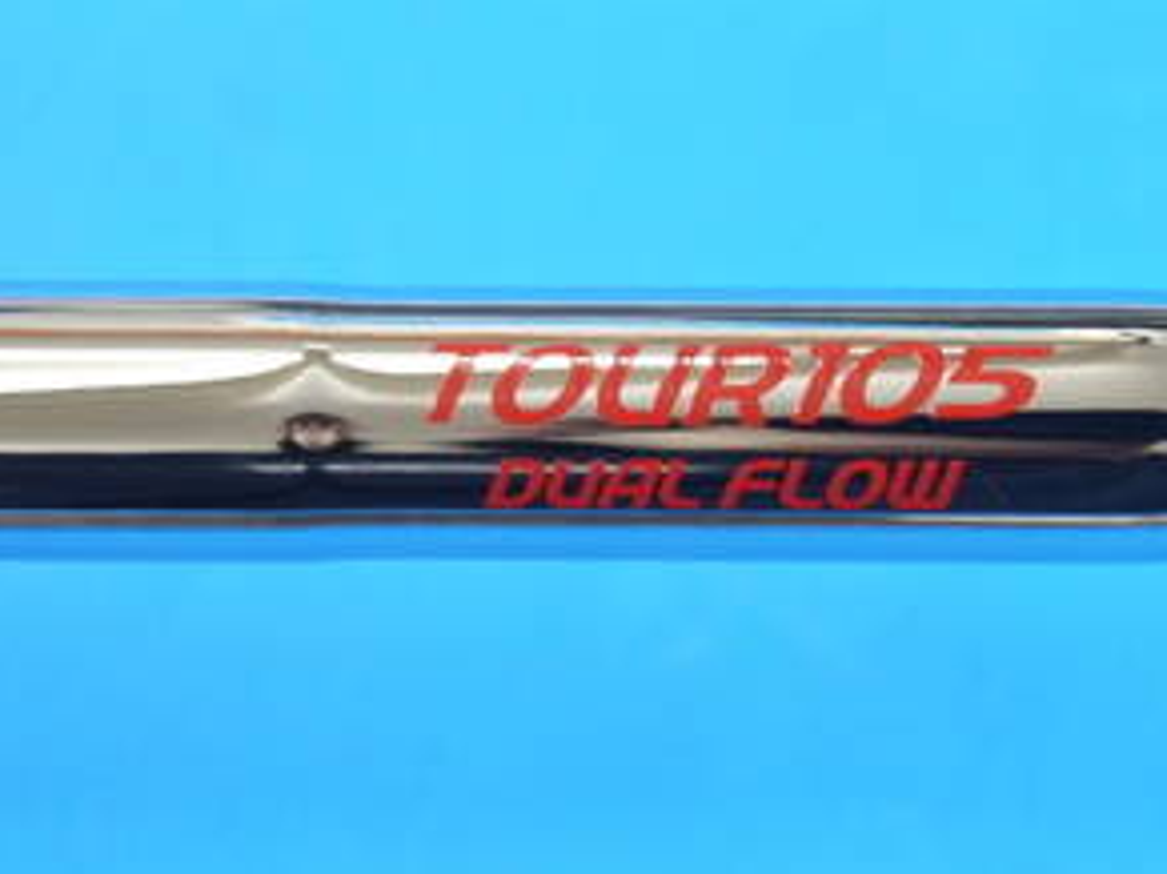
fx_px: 6234
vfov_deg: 8.0
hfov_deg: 10.6
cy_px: 381
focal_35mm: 185
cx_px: 1015
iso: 800
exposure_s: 1/80
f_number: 5.6
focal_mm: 42
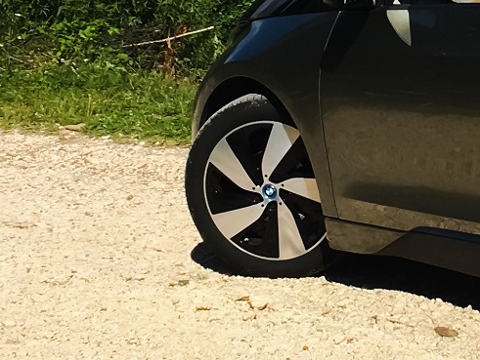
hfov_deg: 15.6
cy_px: -64
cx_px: 507
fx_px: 1707
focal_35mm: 123
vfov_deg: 11.8
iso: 25
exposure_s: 1/2079
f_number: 2.2
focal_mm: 4.15
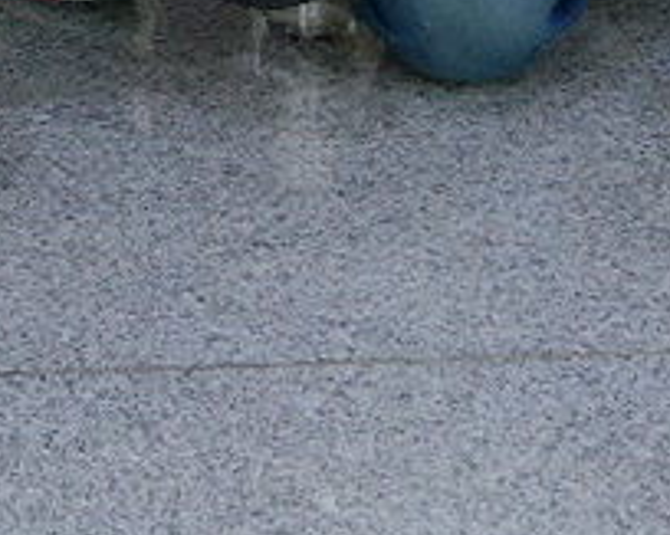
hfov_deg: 7.3
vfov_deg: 5.4
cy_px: -1313
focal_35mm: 262
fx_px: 5193
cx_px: -253
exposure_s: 1/40
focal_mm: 22
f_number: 3.5
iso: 400
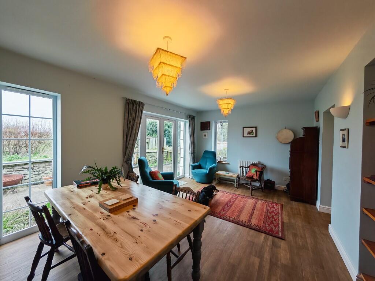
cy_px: 140
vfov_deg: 94.5
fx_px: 130
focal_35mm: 12
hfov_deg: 110.5
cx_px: 188
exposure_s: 1/50
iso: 100
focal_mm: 1.82
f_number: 2
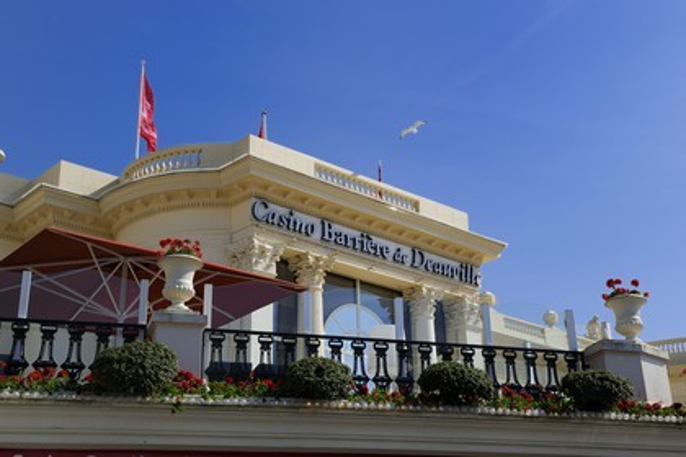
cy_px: 228
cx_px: 343
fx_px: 953
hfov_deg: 39.6
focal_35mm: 50
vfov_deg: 27.0
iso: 200
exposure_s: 1/250
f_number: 13
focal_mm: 50
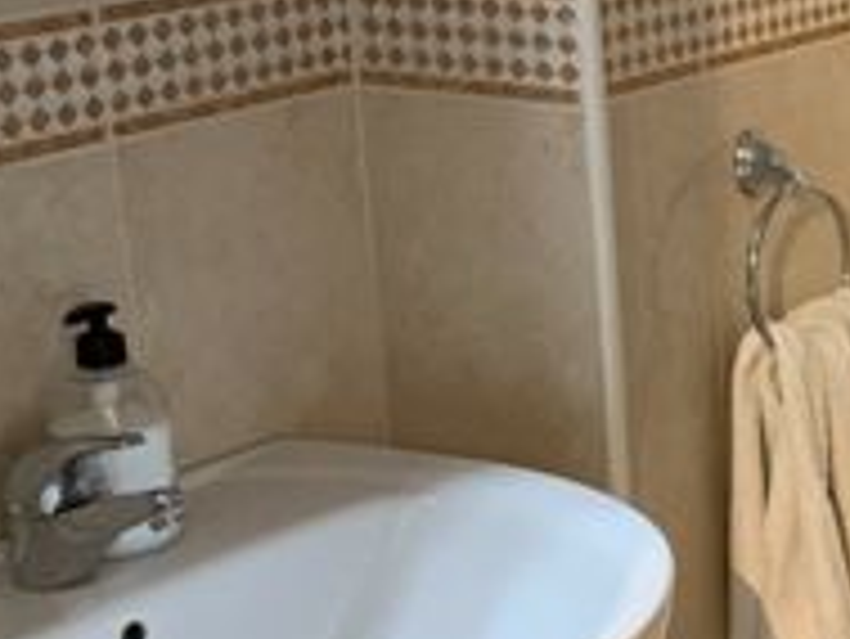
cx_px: 1338
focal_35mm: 97
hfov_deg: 17.7
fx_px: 2383
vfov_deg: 15.3
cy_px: 274
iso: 250
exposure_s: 1/50
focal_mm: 4.25
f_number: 1.8
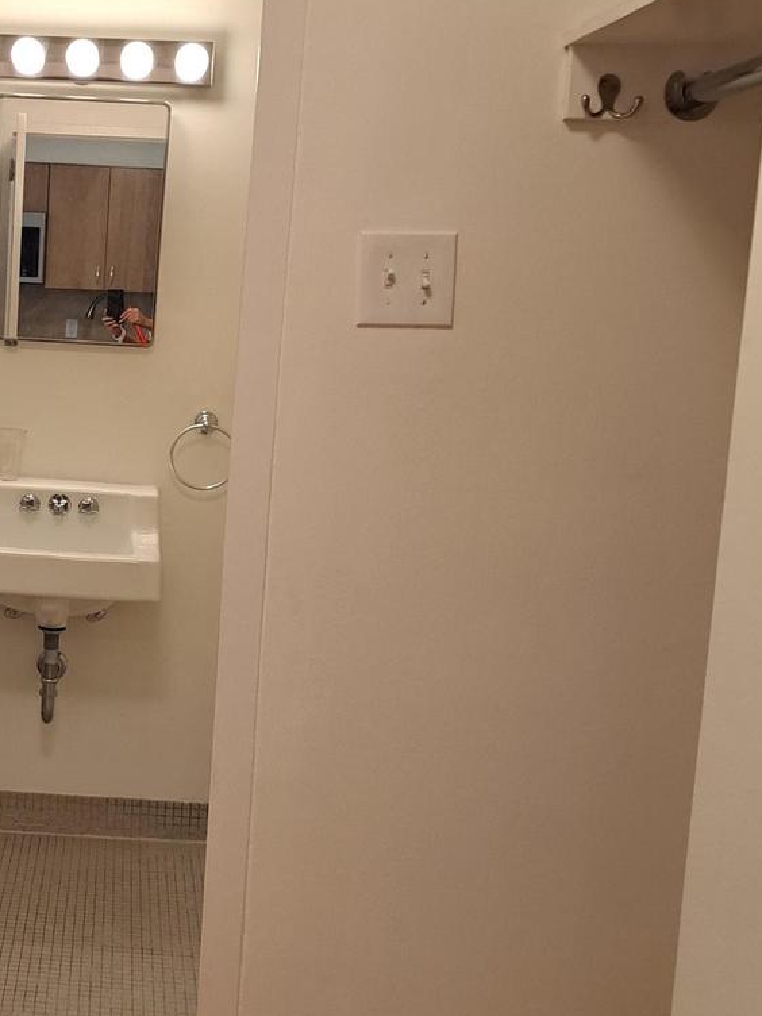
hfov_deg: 28.0
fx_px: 1438
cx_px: 12
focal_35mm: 49
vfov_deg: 38.9
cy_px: 459
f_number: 1.8
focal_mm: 5.23
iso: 100
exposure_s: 1/60
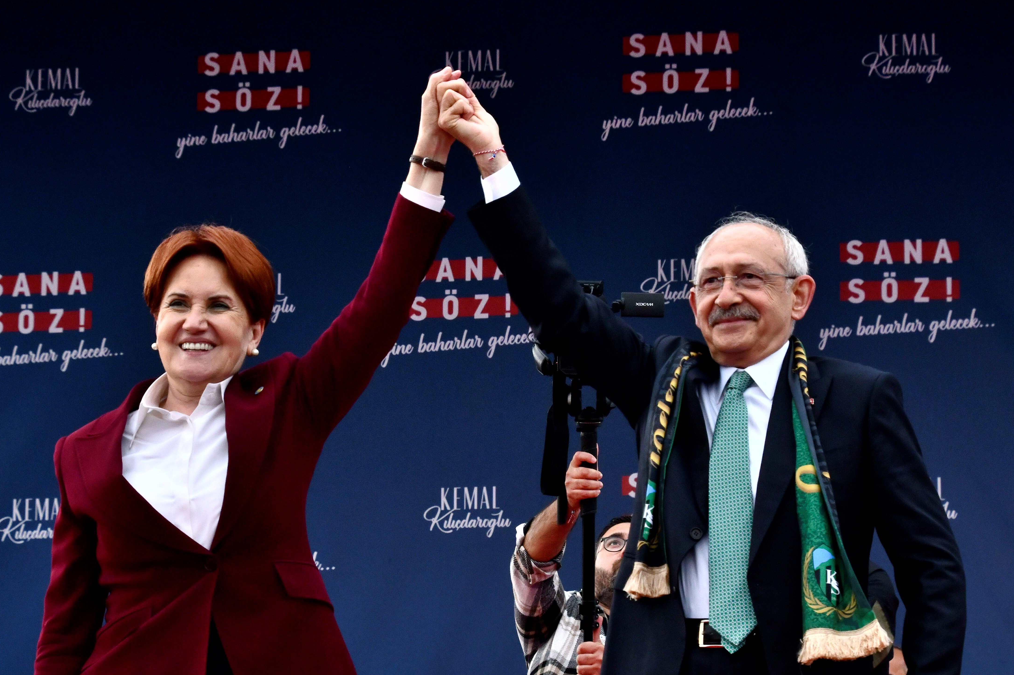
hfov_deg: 16.7
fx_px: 3462
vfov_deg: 11.1
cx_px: 498
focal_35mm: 123
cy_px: 387
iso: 560
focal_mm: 70
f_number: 11
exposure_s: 1/250
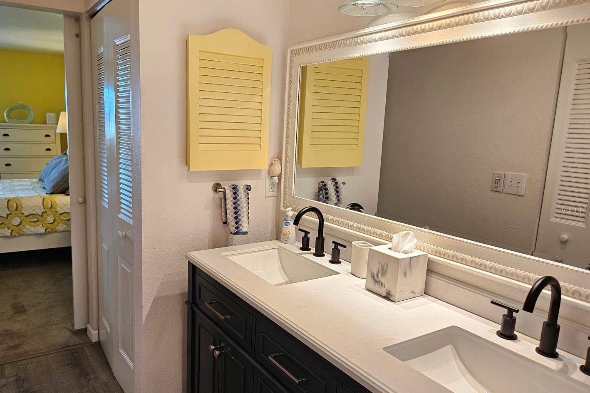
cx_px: 263
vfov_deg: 47.9
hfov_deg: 67.2
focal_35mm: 27
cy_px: 209
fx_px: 442
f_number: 1.8
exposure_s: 1/120
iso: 160
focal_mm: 5.4
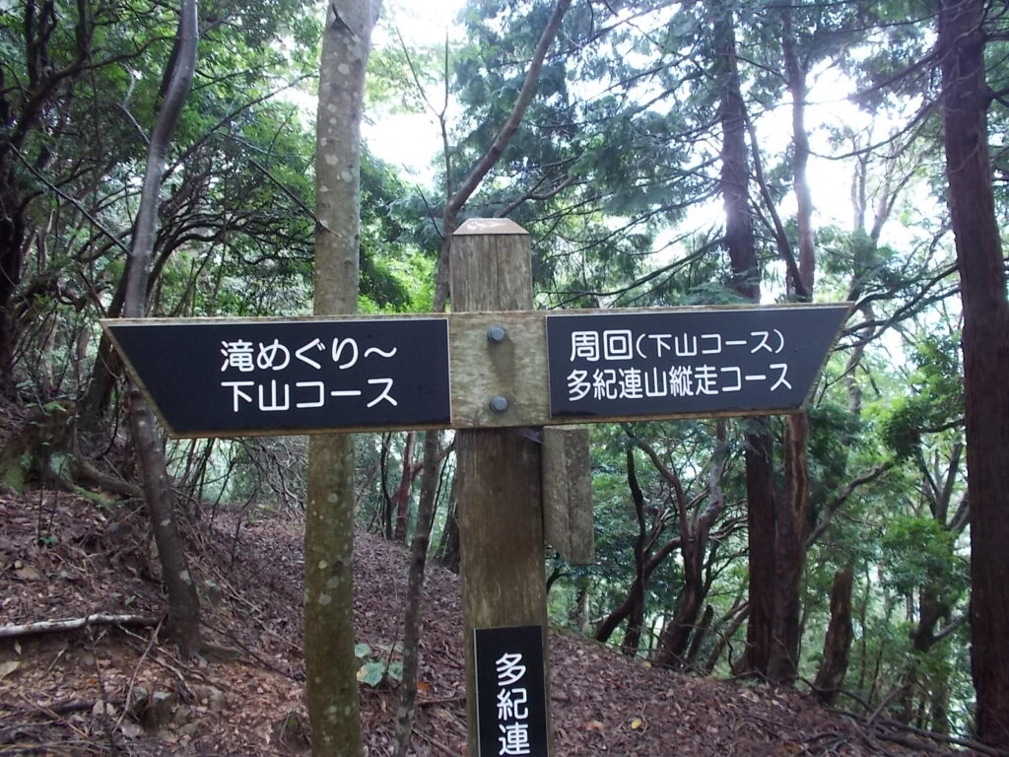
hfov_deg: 67.3
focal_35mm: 26
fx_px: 758
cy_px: 378
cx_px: 504
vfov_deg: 53.1
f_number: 3.2
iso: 200
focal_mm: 4.6
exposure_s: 1/25
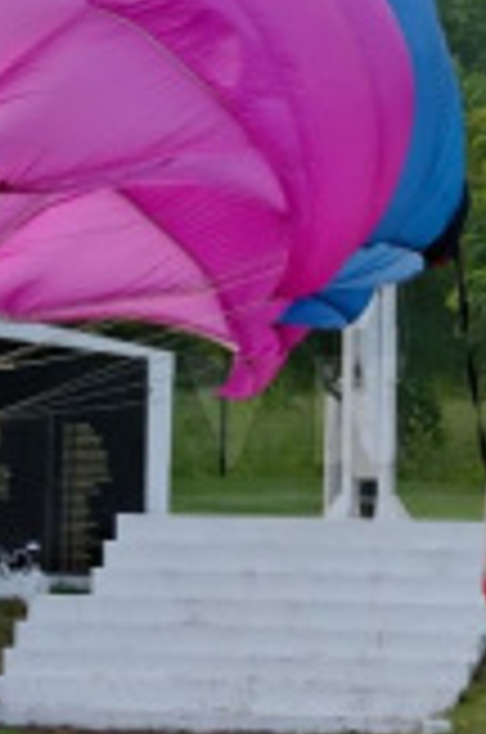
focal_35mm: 386
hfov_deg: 3.5
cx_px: -326
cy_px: 0
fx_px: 7849
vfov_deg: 5.3
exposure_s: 1/500
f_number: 11
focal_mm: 70
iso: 400
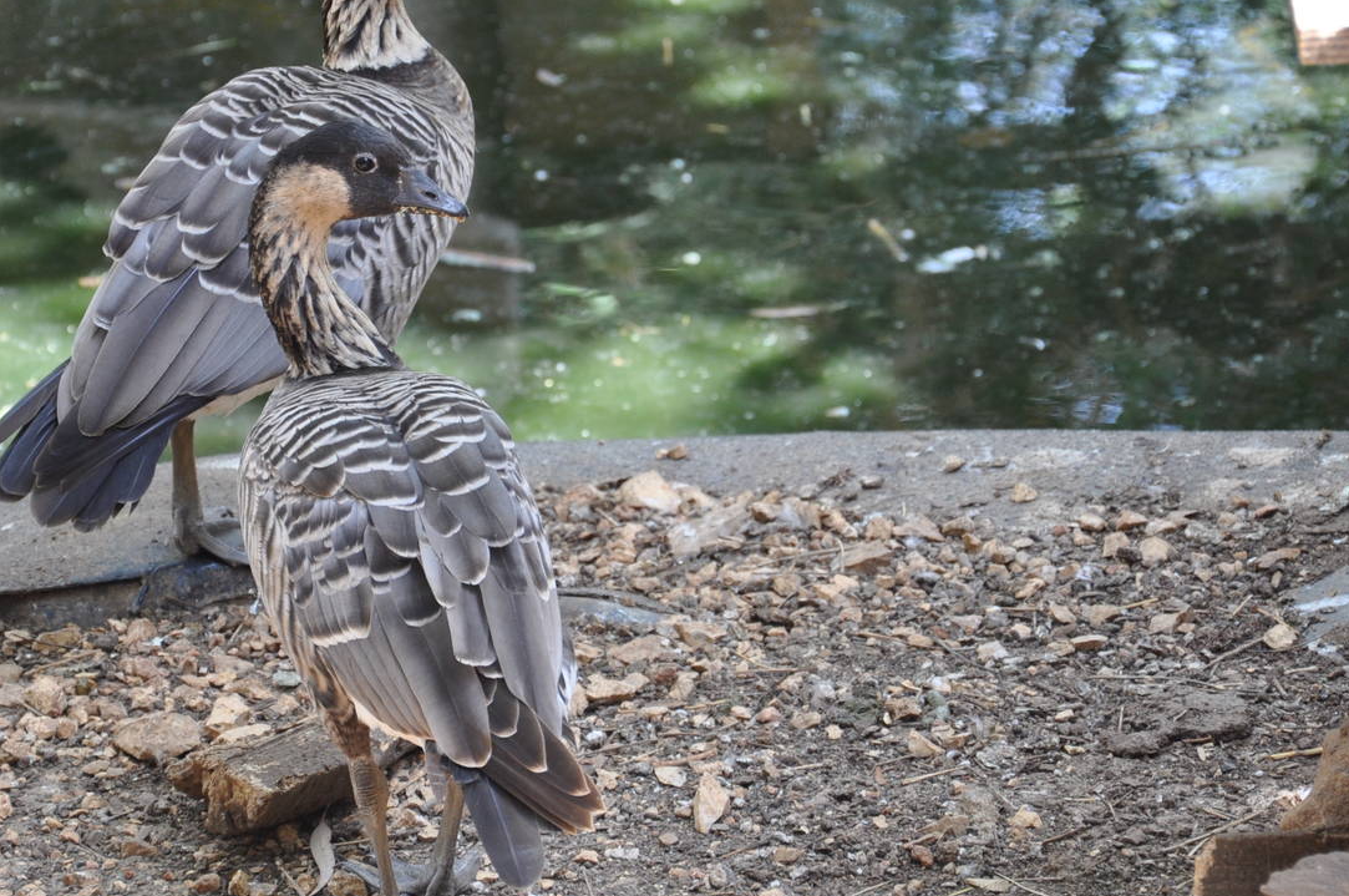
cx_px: 497
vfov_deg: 5.9
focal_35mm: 233
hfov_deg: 8.9
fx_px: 8709
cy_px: 341
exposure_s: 1/60
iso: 560
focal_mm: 105
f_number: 5.6
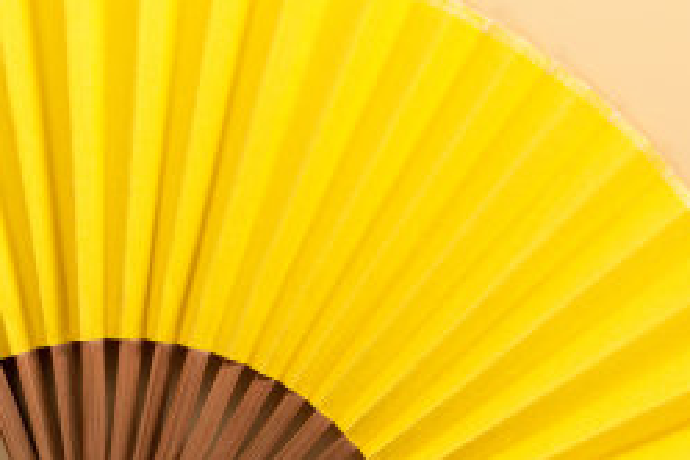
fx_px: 4849
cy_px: -80
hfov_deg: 8.1
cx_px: 826
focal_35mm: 253
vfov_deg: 5.4
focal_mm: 103
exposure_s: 1/125
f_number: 9
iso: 100
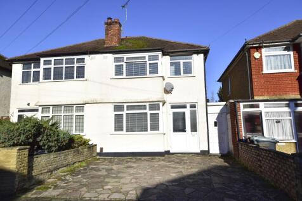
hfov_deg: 67.4
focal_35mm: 27
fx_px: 226
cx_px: 151
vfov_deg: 47.9
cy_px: 100
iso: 640
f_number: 8
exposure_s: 1/2000
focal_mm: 18
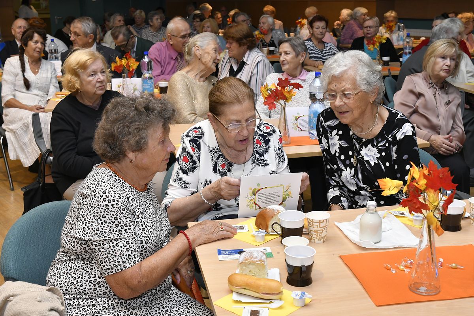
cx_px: 237
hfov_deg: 42.3
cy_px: 158
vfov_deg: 28.9
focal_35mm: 46
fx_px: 612
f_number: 6.3
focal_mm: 31
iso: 1600
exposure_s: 1/125
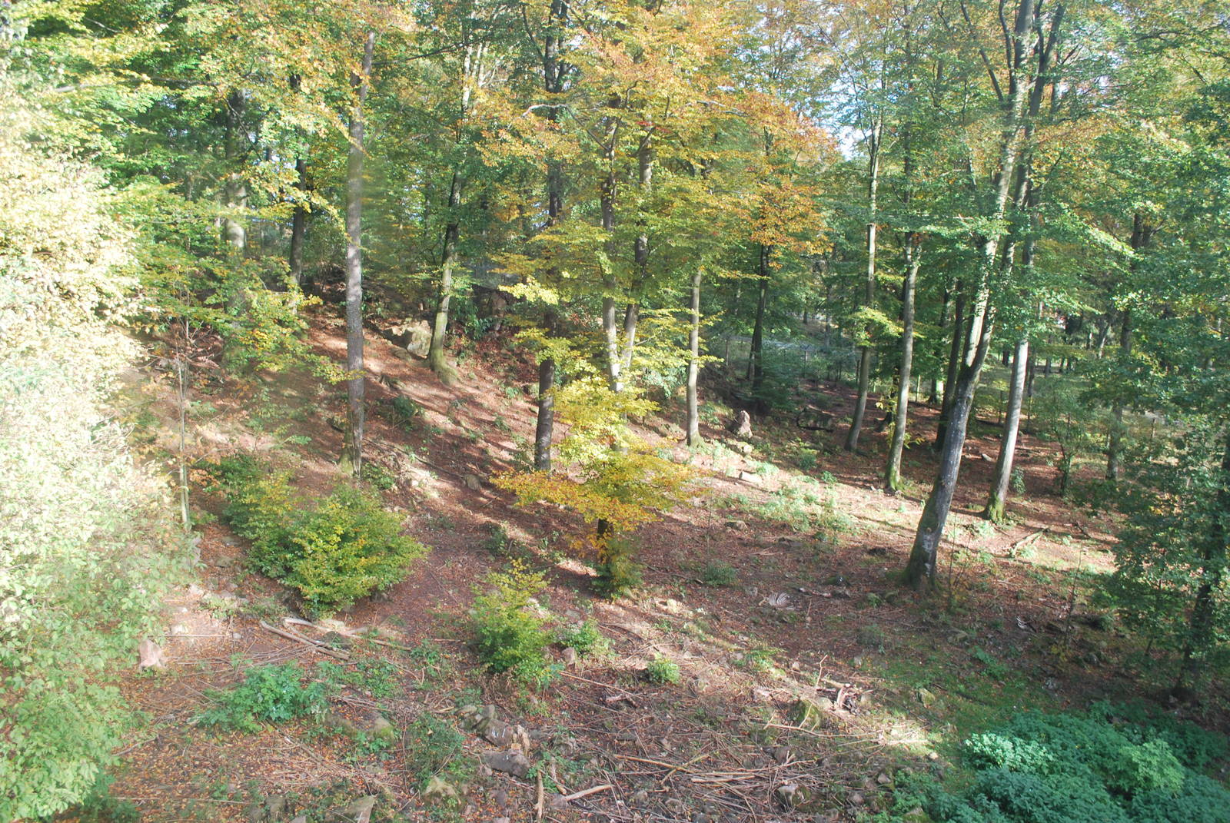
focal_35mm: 27
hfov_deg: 67.3
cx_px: 615
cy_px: 412
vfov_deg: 48.0
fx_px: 924
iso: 200
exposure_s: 1/100
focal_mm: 18
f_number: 5
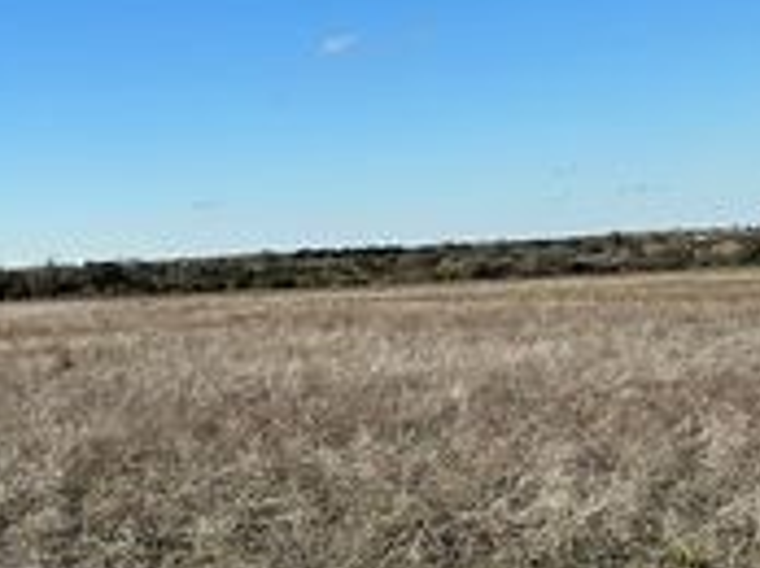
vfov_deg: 21.2
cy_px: 177
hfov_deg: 26.0
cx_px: -79
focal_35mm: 69
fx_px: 1513
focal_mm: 6.86
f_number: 1.78
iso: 80
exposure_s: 1/5000
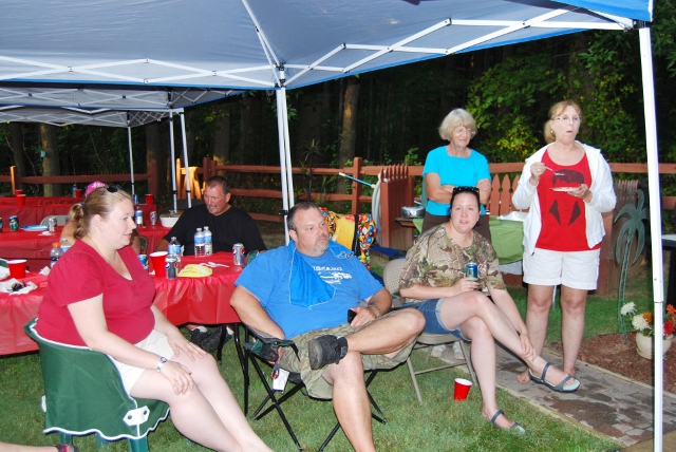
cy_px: 226
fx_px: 648
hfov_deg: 55.1
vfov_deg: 38.4
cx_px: 338
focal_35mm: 34
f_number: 3.8
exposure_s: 1/60
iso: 200
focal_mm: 23
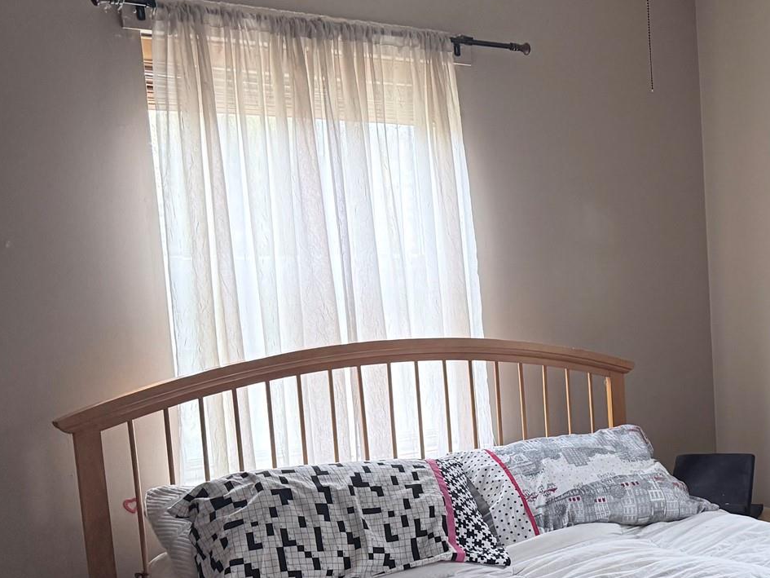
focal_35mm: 52
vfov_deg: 27.7
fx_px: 1157
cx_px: 777
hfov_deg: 33.5
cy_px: 417
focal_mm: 6.76
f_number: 1.78
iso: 160
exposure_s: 1/60
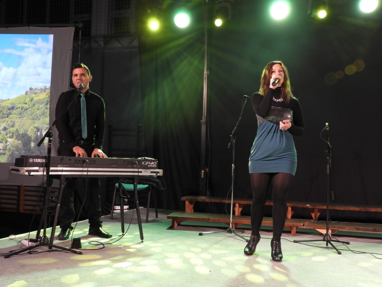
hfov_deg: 52.6
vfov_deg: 40.7
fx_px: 386
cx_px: 191
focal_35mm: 35
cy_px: 144
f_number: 3.8
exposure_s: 1/30
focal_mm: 6.3
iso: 800
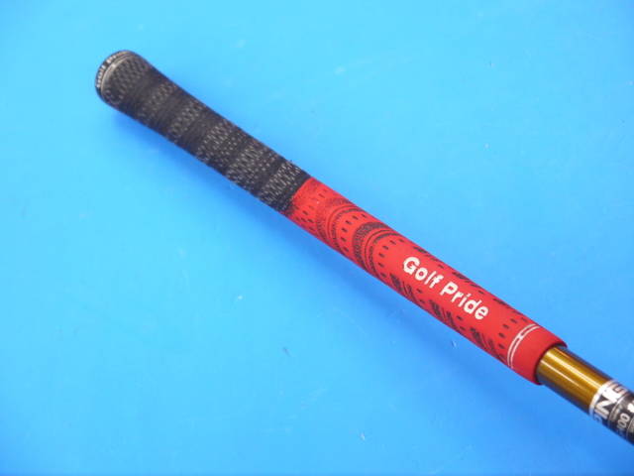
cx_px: 317
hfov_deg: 23.3
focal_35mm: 84
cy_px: 238
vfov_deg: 17.6
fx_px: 1538
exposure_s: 1/80
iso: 800
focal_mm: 42
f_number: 5.6
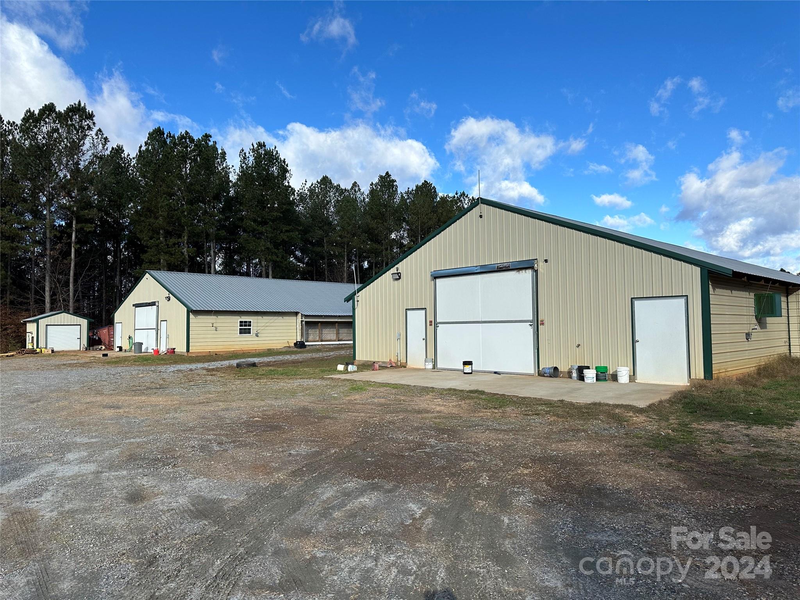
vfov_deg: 56.8
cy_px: 300
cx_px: 400
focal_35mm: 24
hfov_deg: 71.6
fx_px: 555
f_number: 1.78
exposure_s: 1/3717
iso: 80
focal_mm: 6.86
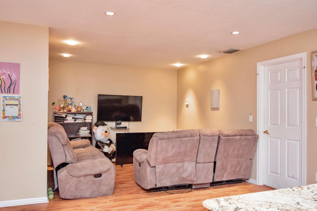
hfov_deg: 61.9
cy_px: 106
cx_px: 158
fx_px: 264
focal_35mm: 30
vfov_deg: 43.6
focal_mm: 20
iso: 2200
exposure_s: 1/60
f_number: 5.6
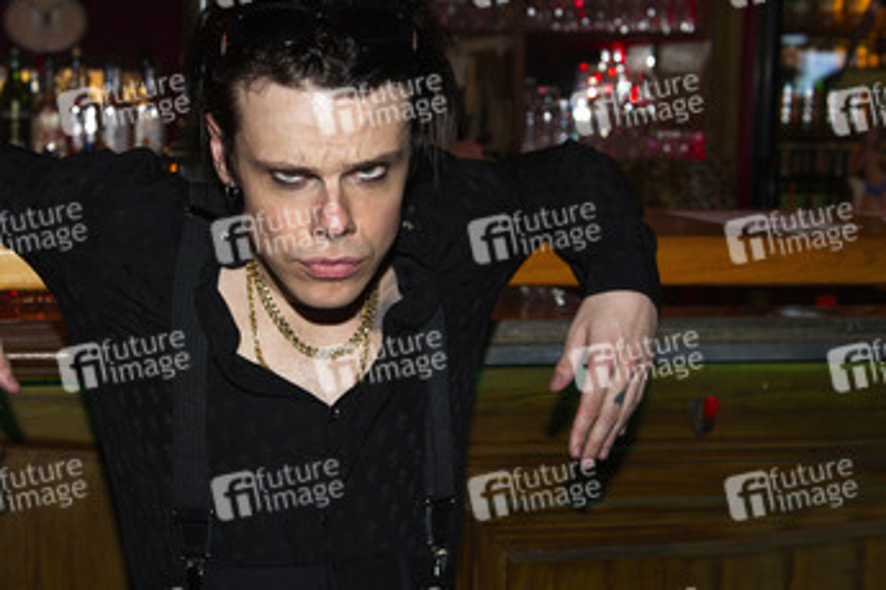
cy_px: 298
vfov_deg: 28.6
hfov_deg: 41.5
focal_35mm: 47
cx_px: 312
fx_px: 1157
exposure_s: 1/100
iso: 1250
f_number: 4.5
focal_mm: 36
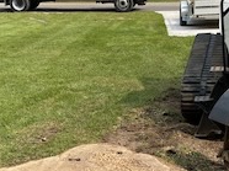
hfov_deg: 23.3
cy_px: 134
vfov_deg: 17.4
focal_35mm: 84
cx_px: 131
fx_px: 555
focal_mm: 4.25
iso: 32
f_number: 1.8
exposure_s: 1/1653
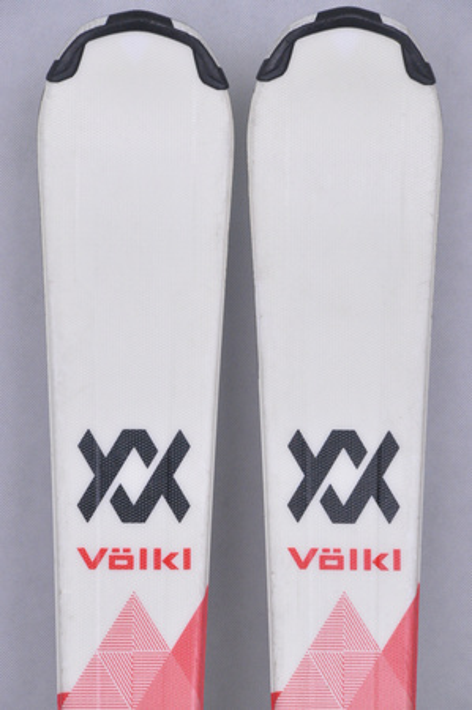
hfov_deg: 8.7
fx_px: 3104
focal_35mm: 158
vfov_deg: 13.1
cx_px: 236
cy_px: 355
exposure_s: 1/125
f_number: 9.5
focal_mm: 105
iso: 3200
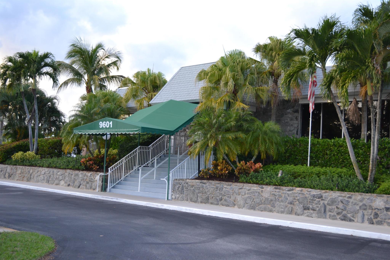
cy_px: 130
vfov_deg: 30.8
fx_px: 471
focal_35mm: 44
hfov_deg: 45.0
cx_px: 195
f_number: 4.5
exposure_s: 1/125
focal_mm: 29
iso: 320
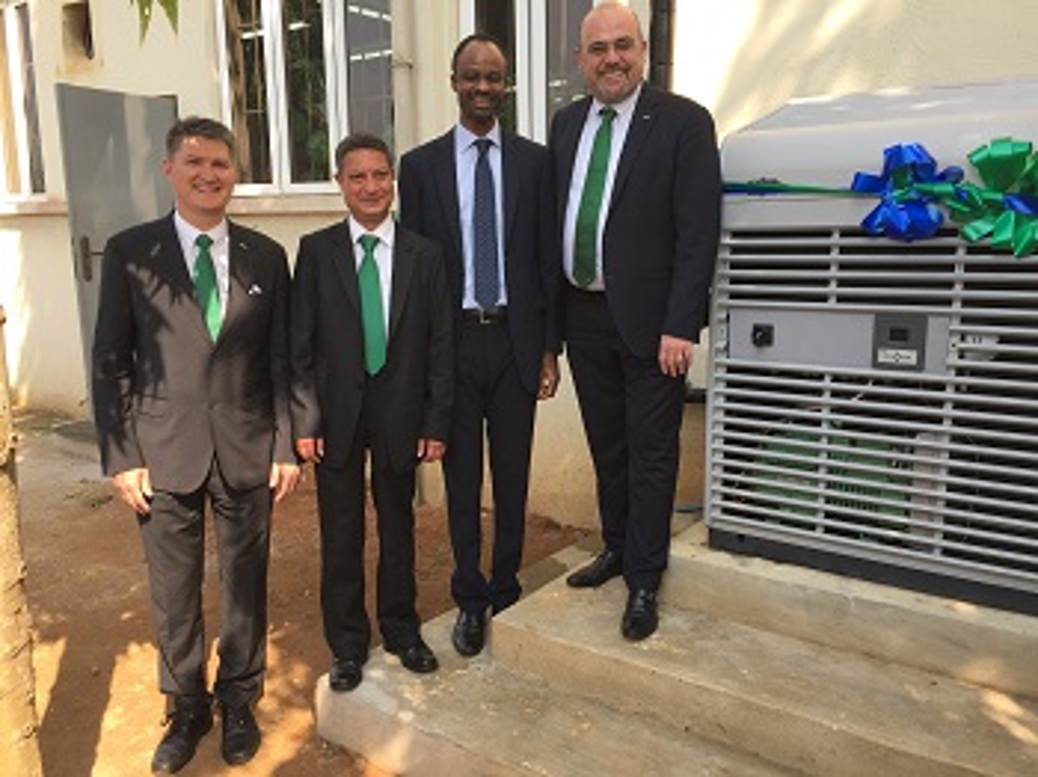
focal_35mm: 29
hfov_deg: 61.7
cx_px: 519
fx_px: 869
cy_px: 388
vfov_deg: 48.2
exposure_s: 1/373
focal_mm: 4.15
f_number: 2.2
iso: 32
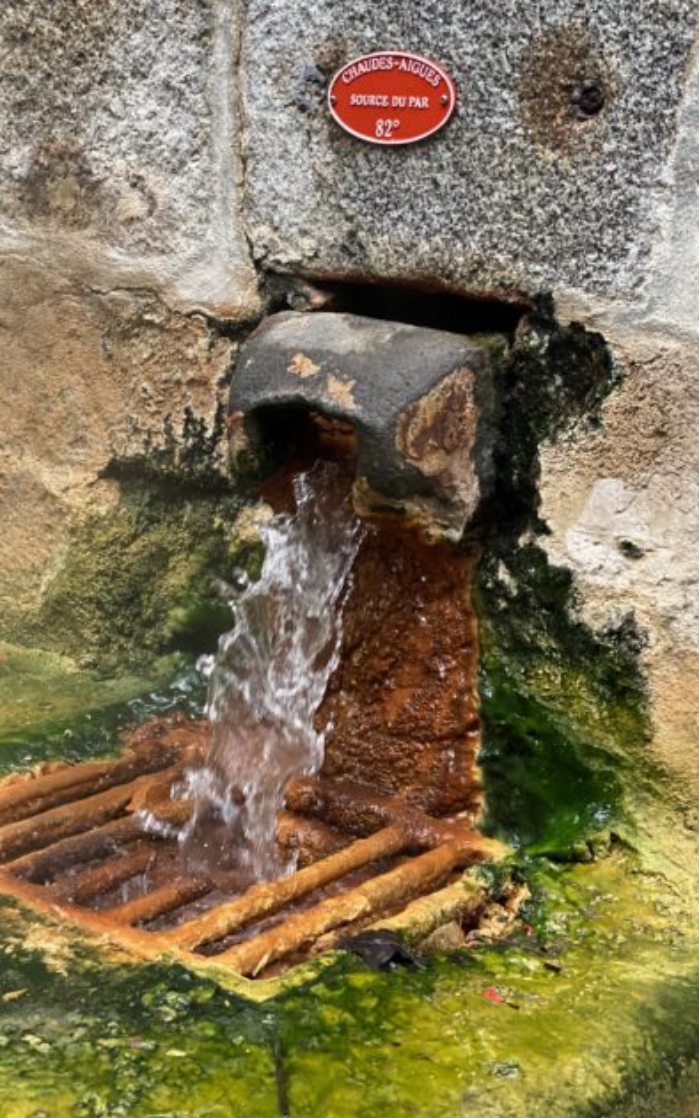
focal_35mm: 56
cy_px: 555
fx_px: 1706
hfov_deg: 23.1
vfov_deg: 36.3
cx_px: 284
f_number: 2
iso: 100
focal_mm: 6
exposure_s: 1/122
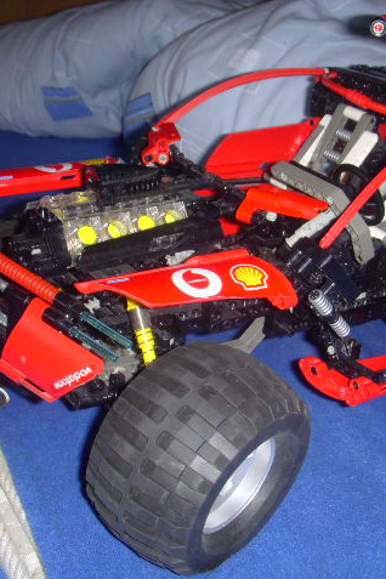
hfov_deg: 25.3
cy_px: 290
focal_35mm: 53
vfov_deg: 37.5
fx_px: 852
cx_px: 266
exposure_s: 1/30
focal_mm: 6.3
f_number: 3.3
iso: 100
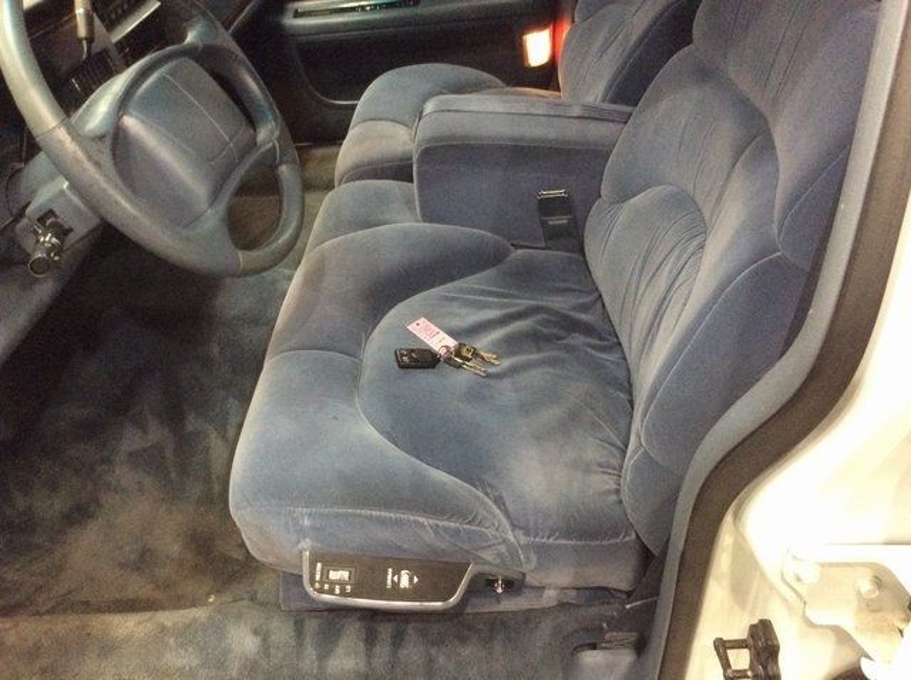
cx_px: 456
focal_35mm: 32
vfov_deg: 44.1
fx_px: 841
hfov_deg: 56.9
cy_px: 340
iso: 320
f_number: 2.4
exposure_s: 1/25
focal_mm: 3.3
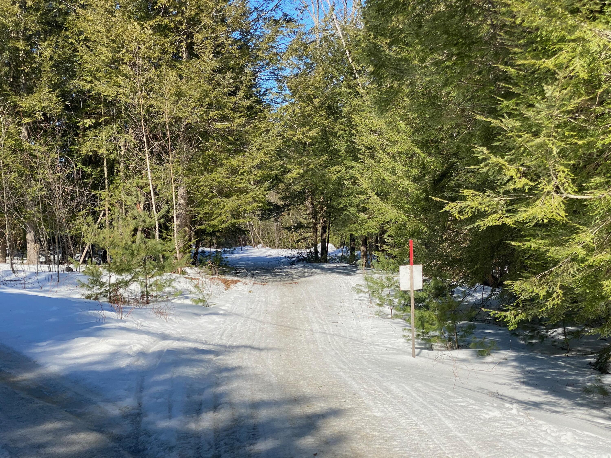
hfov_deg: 36.8
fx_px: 918
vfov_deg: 28.0
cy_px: 229
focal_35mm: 52
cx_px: 306
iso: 20
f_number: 2
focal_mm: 6
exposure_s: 1/1199
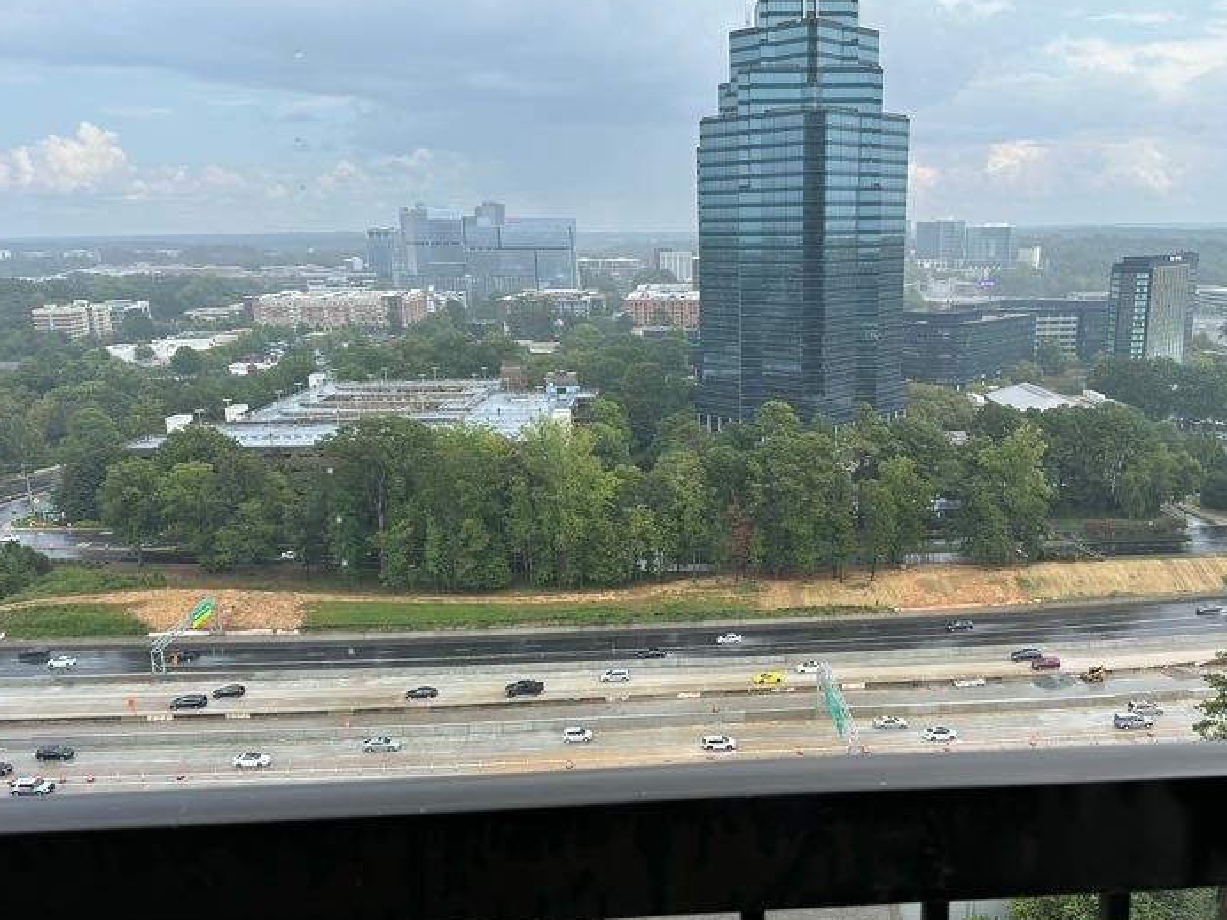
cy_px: 478
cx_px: 722
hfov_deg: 61.2
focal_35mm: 29
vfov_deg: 48.2
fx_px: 1028
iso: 80
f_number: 1.78
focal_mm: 6.86
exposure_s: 1/1587
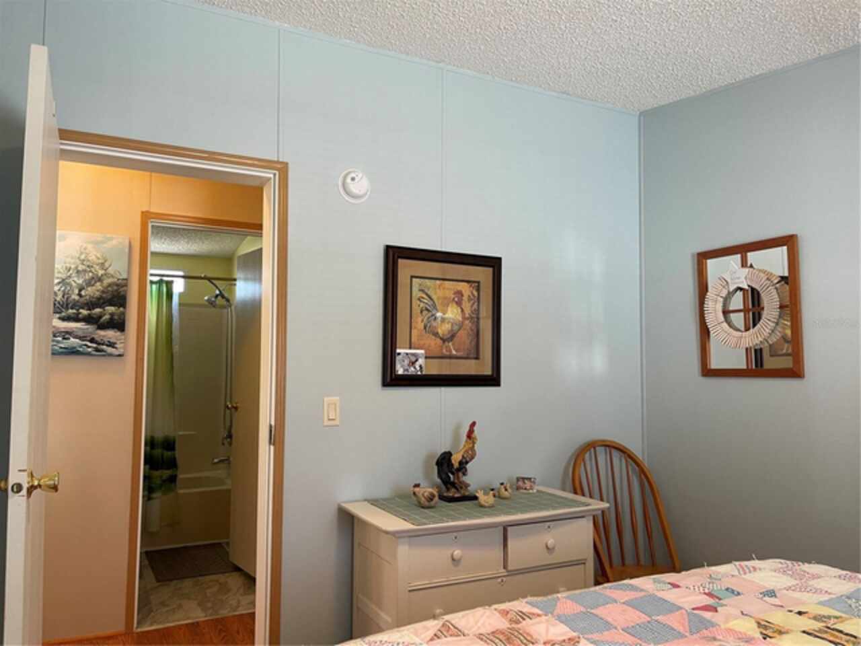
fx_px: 622
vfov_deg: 54.9
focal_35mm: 25
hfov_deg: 69.4
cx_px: 430
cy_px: 323
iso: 125
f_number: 1.6
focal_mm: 5.1
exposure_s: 1/60
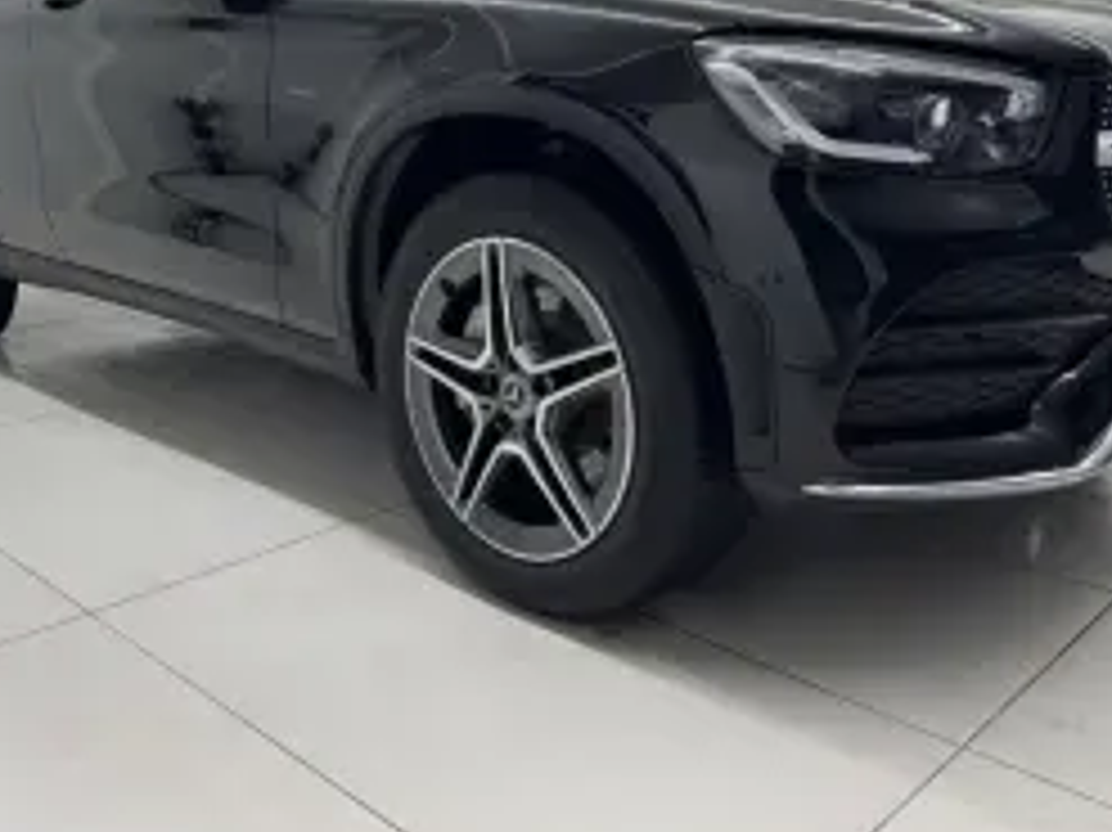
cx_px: 567
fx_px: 1124
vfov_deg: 40.2
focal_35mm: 35
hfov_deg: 52.6
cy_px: 279
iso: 160
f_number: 1.78
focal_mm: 6.76
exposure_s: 1/50
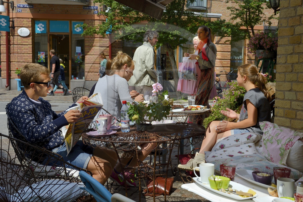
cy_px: 101
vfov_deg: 27.0
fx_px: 421
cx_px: 152
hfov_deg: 39.6
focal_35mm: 50
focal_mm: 50
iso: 200
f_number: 13
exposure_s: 1/250
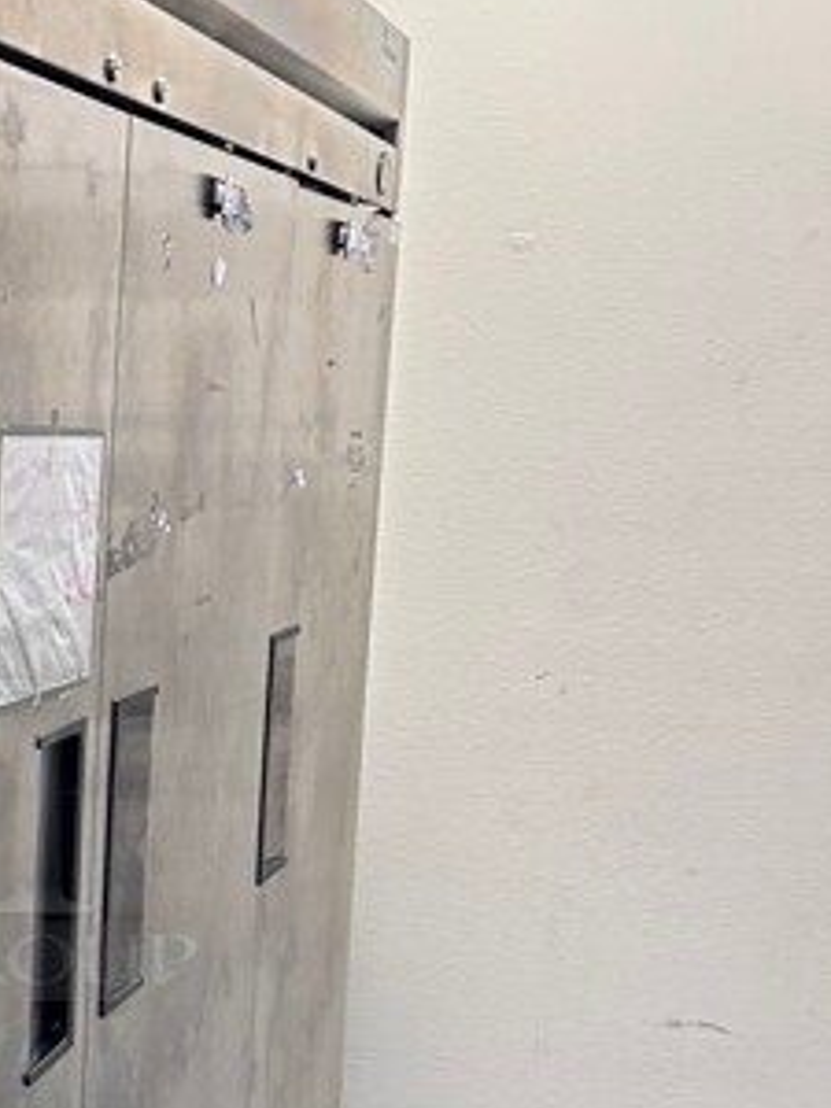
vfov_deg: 29.4
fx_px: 2081
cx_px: -181
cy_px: 807
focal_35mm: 65
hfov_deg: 21.0
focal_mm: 6.86
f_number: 1.78
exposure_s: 1/60
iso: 250
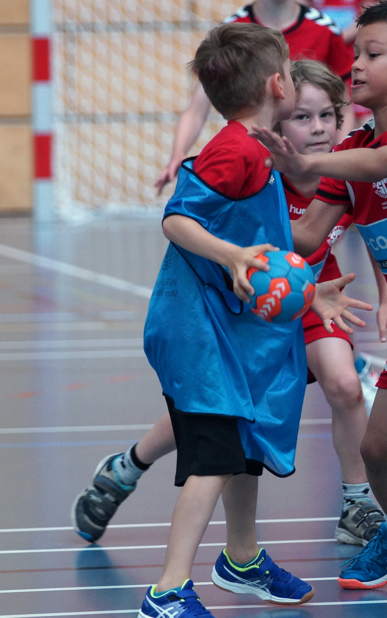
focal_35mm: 359
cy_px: 279
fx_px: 6057
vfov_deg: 5.9
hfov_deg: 3.7
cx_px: 412
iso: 800
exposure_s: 1/400
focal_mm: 140
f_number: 2.8
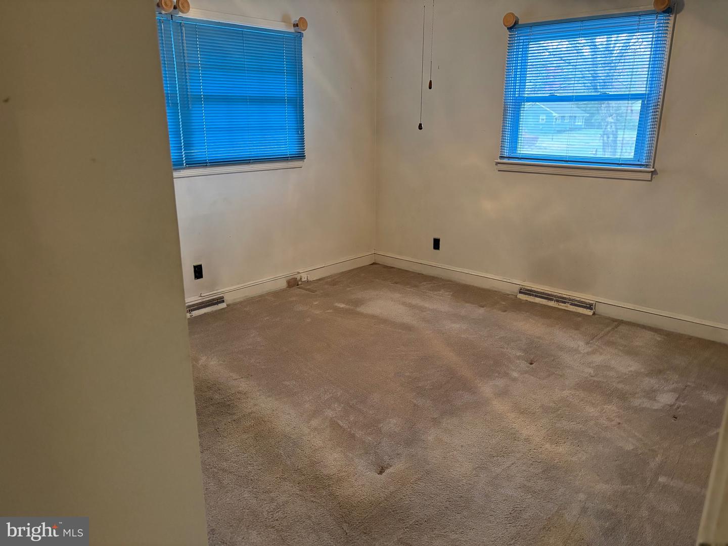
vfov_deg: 53.1
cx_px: 364
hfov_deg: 67.3
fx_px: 547
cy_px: 273
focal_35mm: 26
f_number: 1.6
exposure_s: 1/60
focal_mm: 5.96
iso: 400
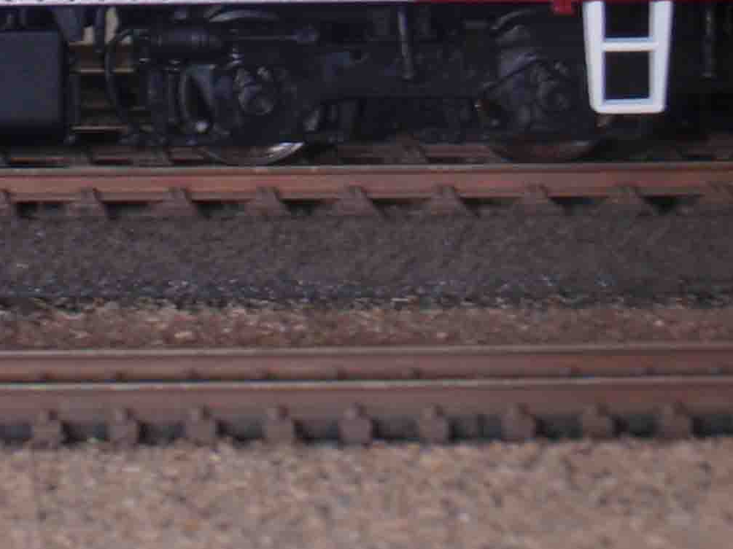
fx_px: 3344
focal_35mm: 158
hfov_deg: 12.2
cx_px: -199
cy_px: -297
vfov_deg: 9.1
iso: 64
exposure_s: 1/13
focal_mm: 7.25
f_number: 3.9
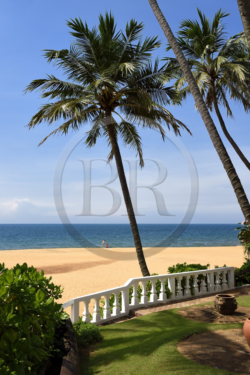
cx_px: 125
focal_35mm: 35
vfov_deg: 54.5
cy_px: 188
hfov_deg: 37.8
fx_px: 365
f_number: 14
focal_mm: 35
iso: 200
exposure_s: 1/250
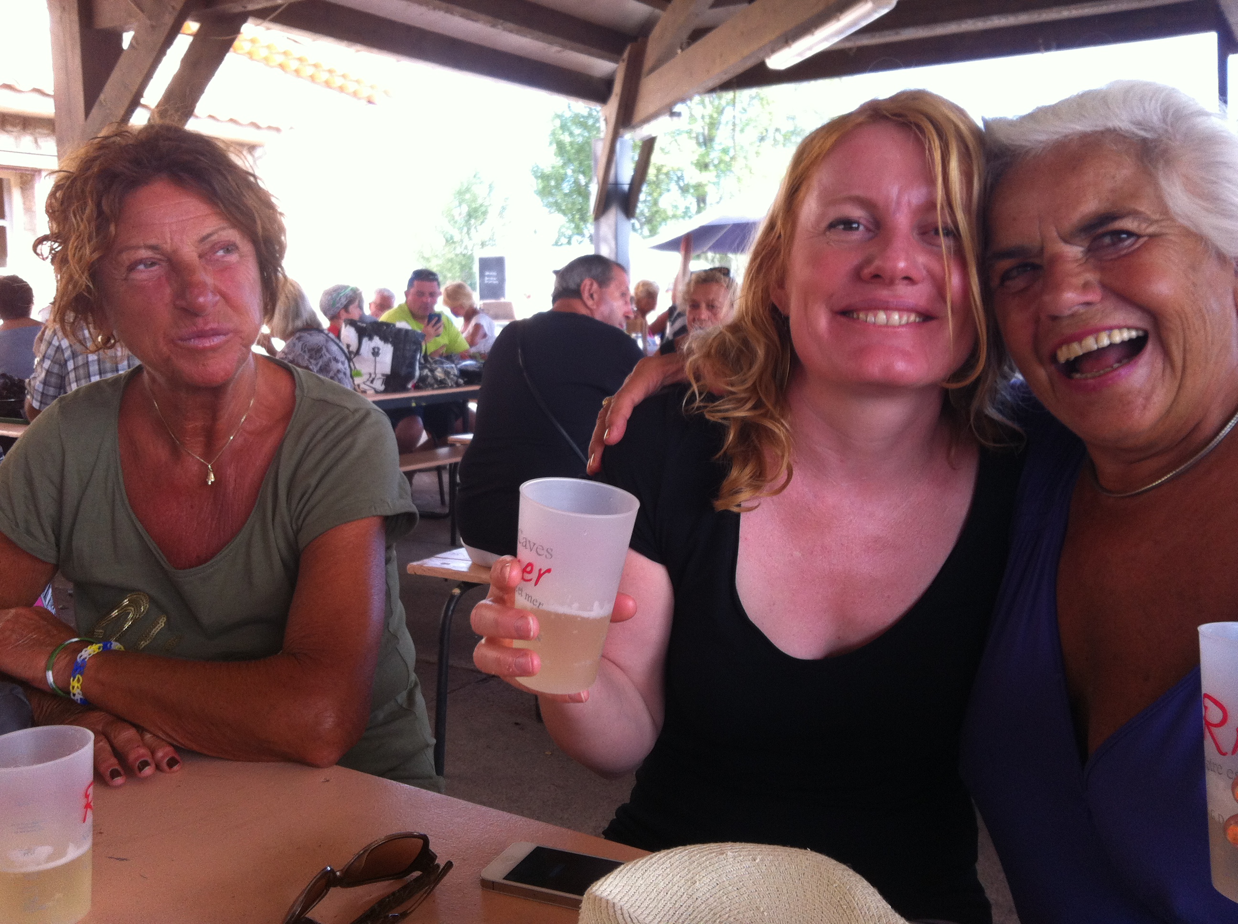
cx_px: 619
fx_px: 1250
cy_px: 462
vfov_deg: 40.6
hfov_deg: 52.7
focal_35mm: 35
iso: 100
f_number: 2.8
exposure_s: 1/120
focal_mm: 3.85
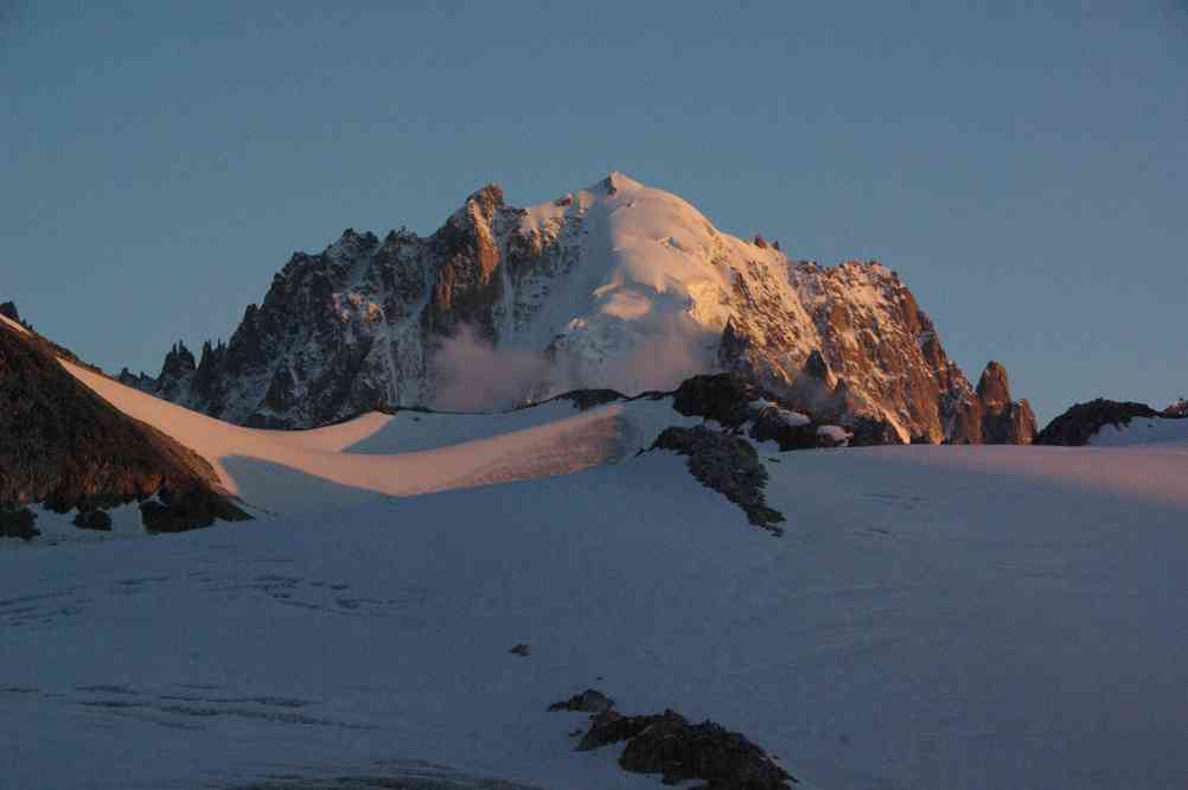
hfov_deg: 16.1
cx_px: 594
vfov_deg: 10.7
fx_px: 4198
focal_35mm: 127
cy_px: 395
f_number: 13
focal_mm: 84.9
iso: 1600
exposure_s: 1/180
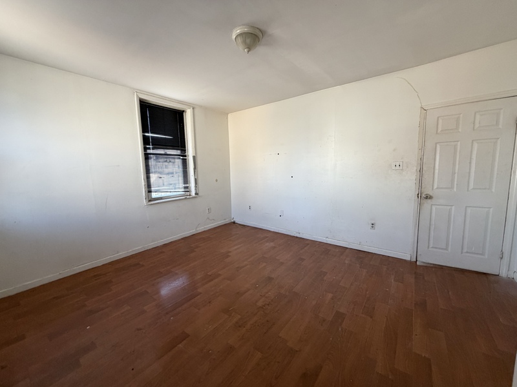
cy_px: 194
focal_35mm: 14
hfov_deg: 102.1
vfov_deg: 85.7
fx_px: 209
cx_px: 258
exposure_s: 1/121
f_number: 2.2
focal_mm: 2.22
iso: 250
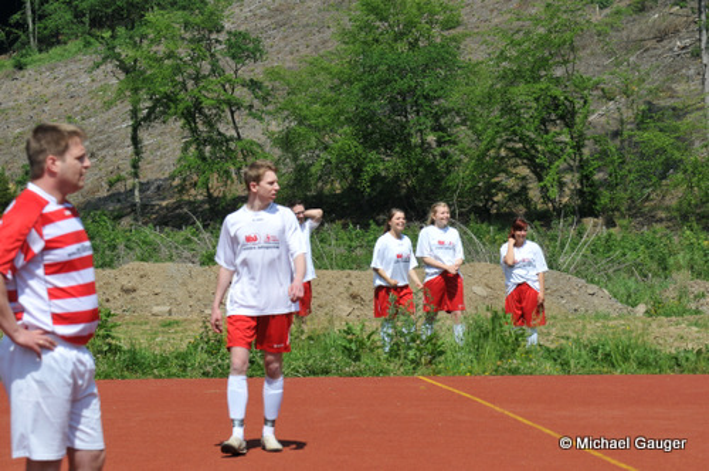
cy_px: 236
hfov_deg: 13.7
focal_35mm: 150
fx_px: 2950
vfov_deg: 9.1
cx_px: 354
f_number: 8
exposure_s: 1/640
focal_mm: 100
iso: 200
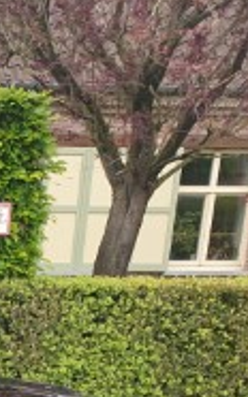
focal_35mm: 95
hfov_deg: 11.1
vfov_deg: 20.8
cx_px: -387
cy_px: 433
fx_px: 1029
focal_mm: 4.3
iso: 50
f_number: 2.4
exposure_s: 1/263
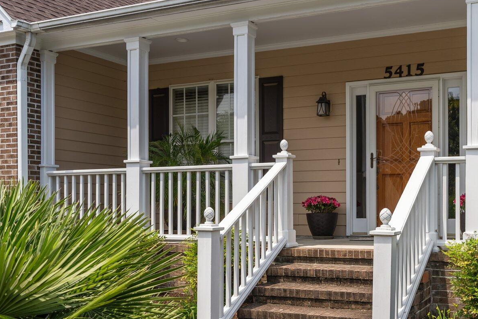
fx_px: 598
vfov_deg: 29.8
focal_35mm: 45
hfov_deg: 43.1
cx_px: 315
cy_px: 186
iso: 125
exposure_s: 1/400
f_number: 6.3
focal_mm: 26
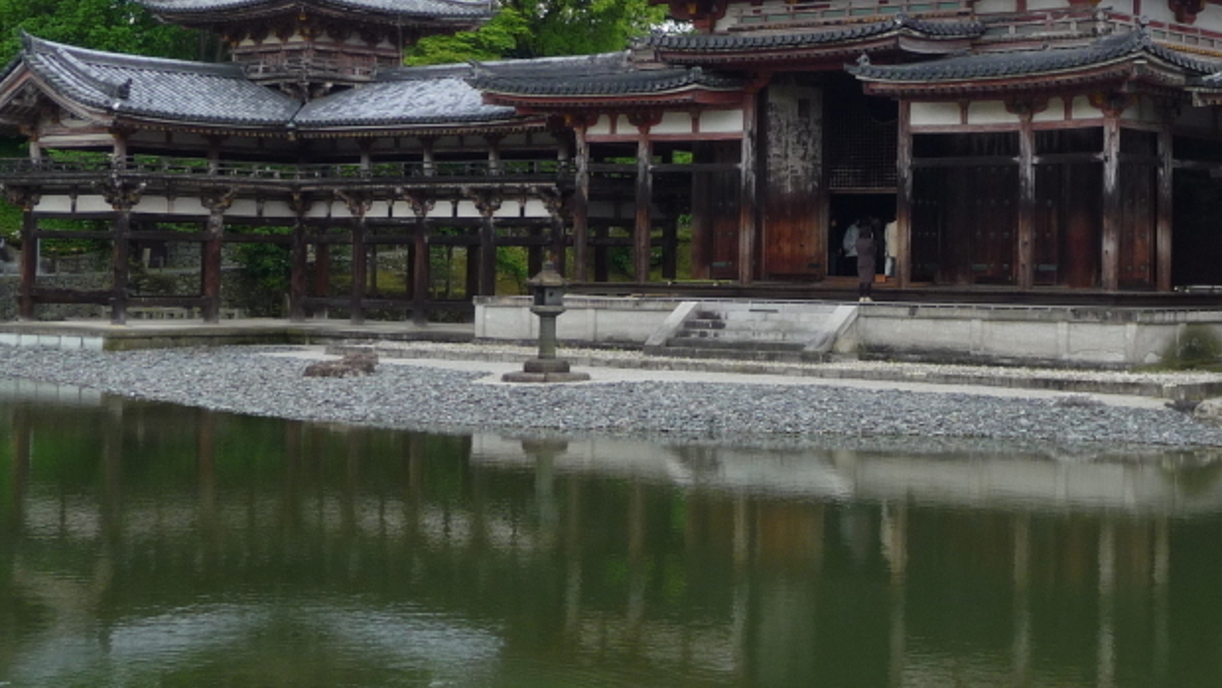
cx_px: 954
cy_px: 122
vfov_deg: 16.6
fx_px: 2333
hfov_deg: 28.8
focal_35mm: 72
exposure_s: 1/200
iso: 100
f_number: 3.9
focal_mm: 6.7
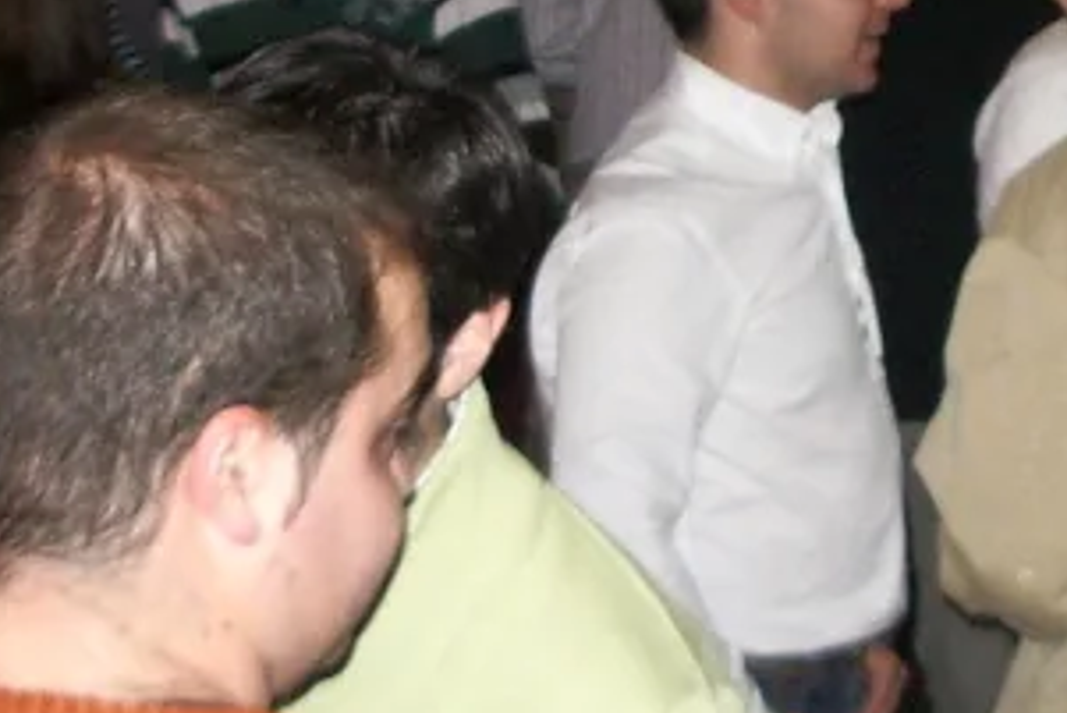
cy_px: 192
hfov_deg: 17.4
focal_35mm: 116
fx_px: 3440
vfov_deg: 11.8
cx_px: 929
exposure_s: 1/40
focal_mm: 5.8
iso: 200
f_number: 2.6
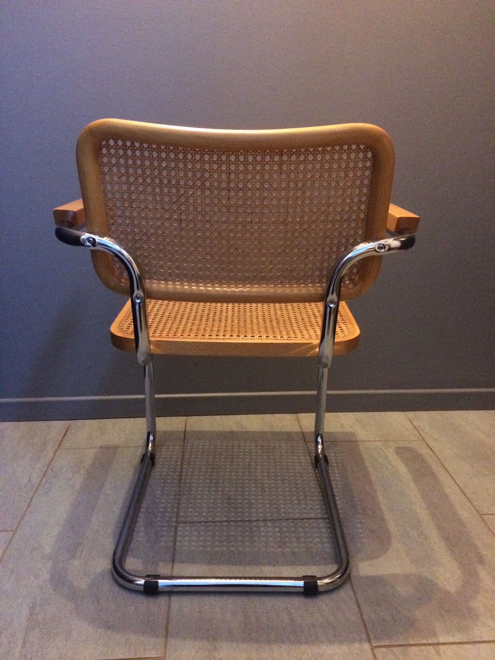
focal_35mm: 29
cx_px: 248
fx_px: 553
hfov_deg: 48.2
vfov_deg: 61.7
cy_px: 330
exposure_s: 1/17
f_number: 2.2
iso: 500
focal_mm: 4.15
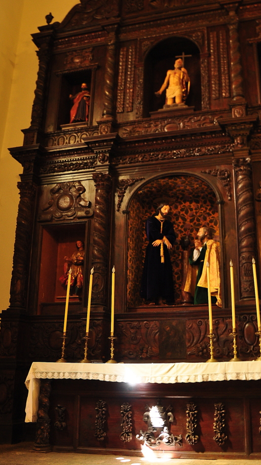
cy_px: 213
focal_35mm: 37
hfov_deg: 31.7
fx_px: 455
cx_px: 178
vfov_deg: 53.9
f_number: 3.5
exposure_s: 1/4
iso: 400
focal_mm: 18
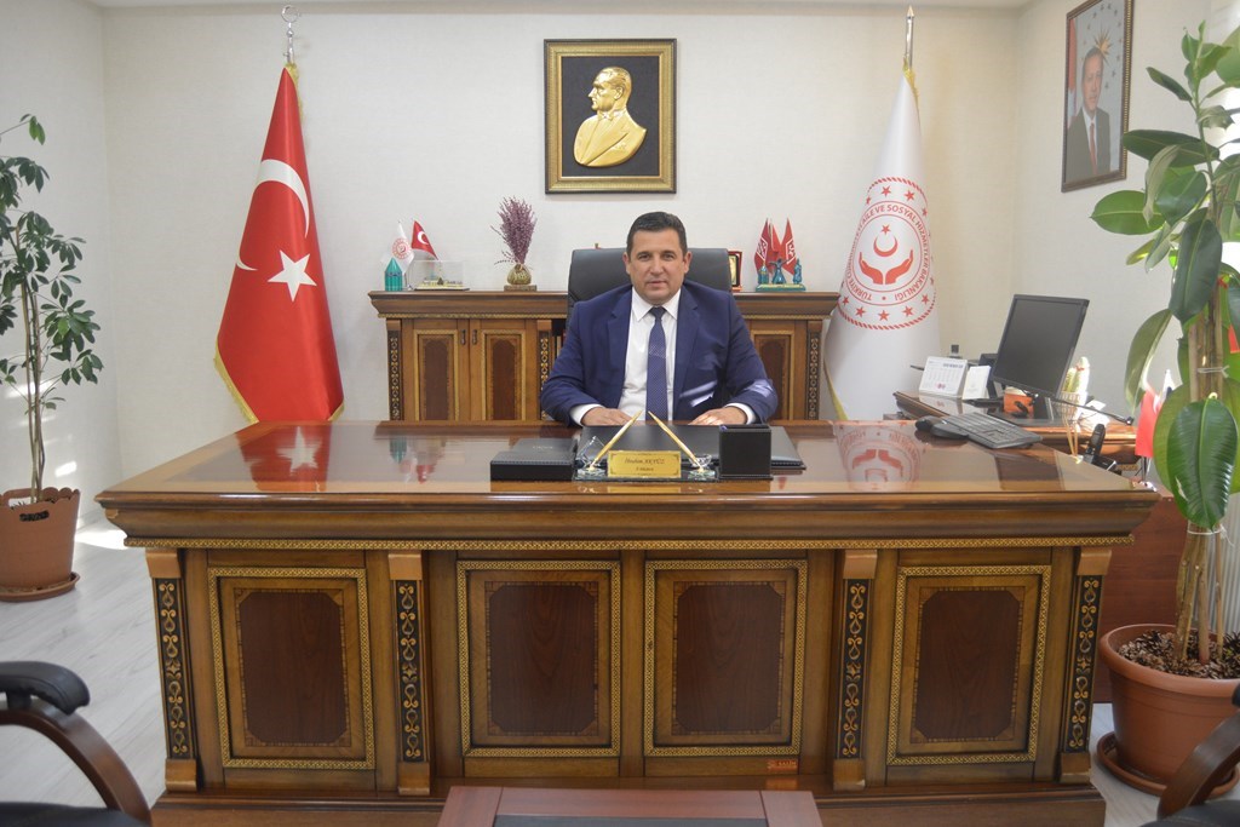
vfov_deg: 47.9
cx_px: 620
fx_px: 930
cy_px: 414
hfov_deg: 67.4
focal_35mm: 27
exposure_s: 1/60
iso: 720
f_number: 3.5
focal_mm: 18
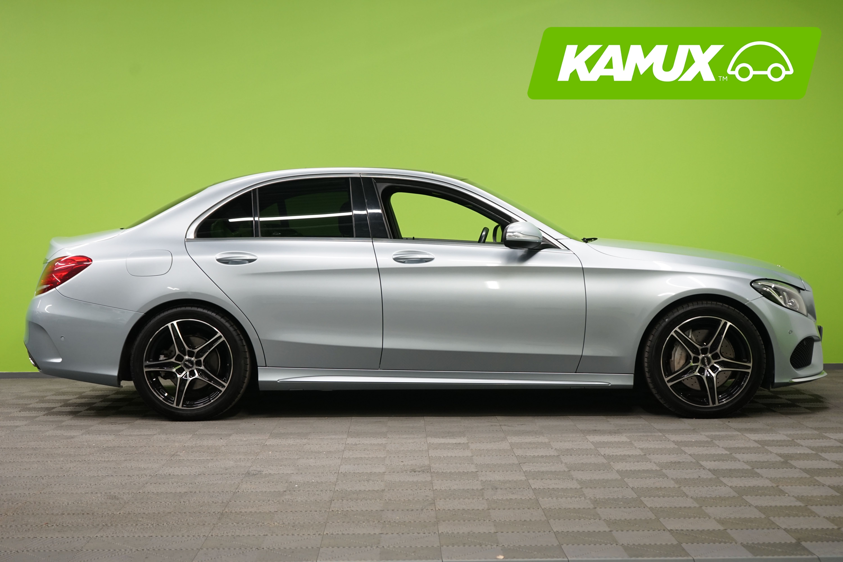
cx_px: 422
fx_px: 1335
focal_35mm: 57
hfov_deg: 35.1
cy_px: 281
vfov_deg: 23.8
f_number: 5.6
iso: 800
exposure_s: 1/50
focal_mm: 57
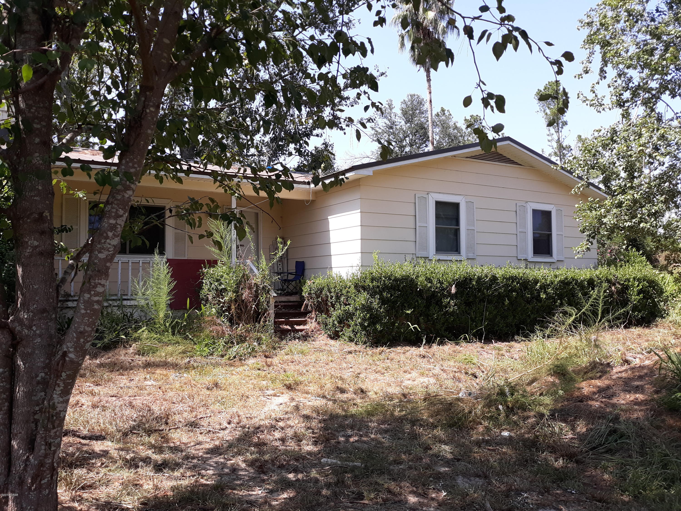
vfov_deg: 49.7
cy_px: 256
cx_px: 340
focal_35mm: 28
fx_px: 551
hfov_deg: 63.4
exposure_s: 1/570
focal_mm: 3.7
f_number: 1.7
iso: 40
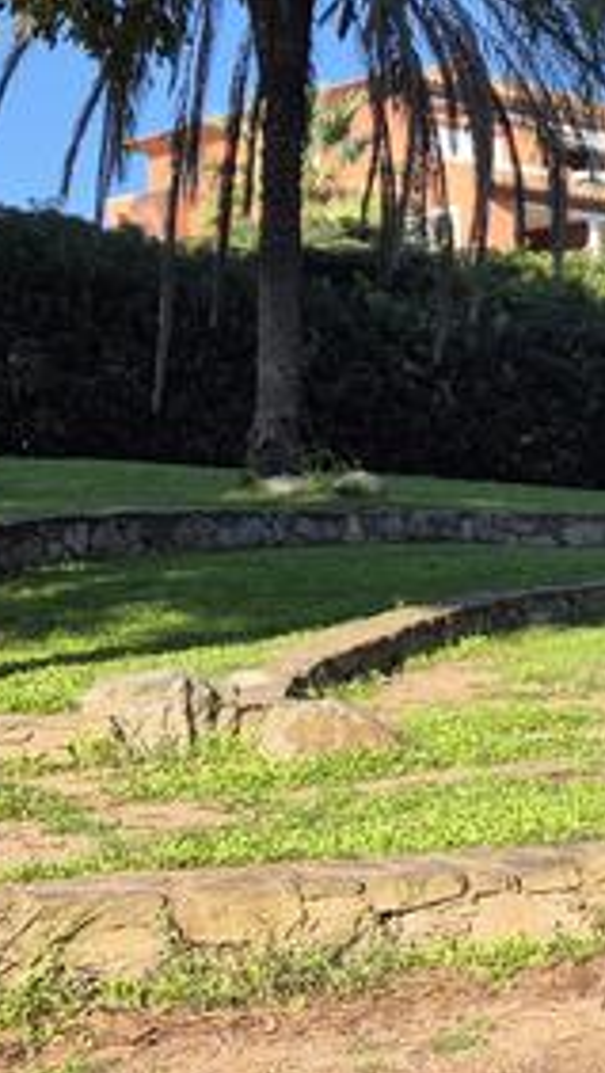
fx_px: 2021
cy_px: 647
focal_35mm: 71
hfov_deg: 15.4
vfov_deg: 29.7
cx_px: 978
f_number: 1.8
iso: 25
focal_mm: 5.4
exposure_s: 1/1060
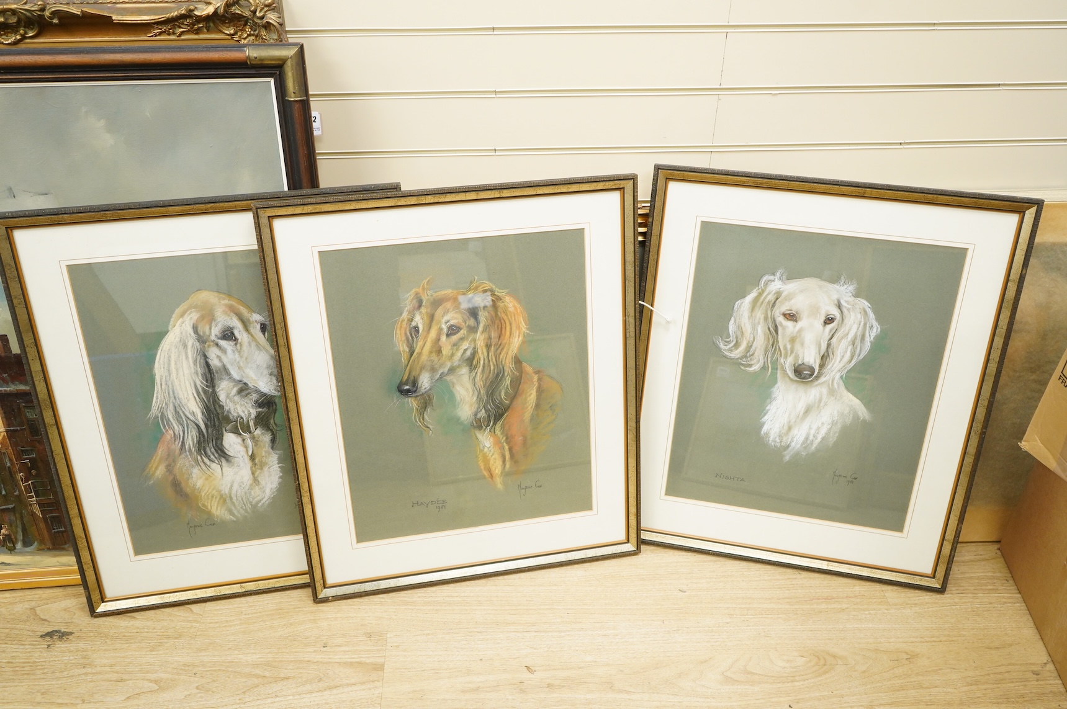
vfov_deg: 46.3
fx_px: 829
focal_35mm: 28
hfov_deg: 65.5
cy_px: 354
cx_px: 534
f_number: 5
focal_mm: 28
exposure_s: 1/100
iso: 2500
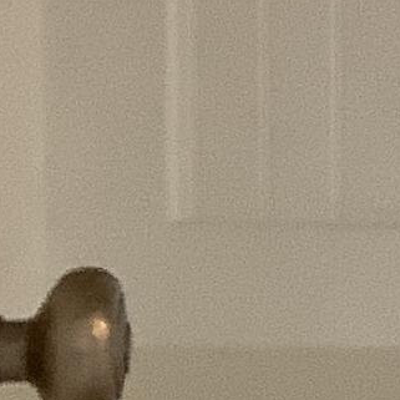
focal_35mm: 256
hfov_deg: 6.1
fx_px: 3347
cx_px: 1397
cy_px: -186
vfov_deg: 6.8
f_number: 2.4
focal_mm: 3.3
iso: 125
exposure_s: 1/50
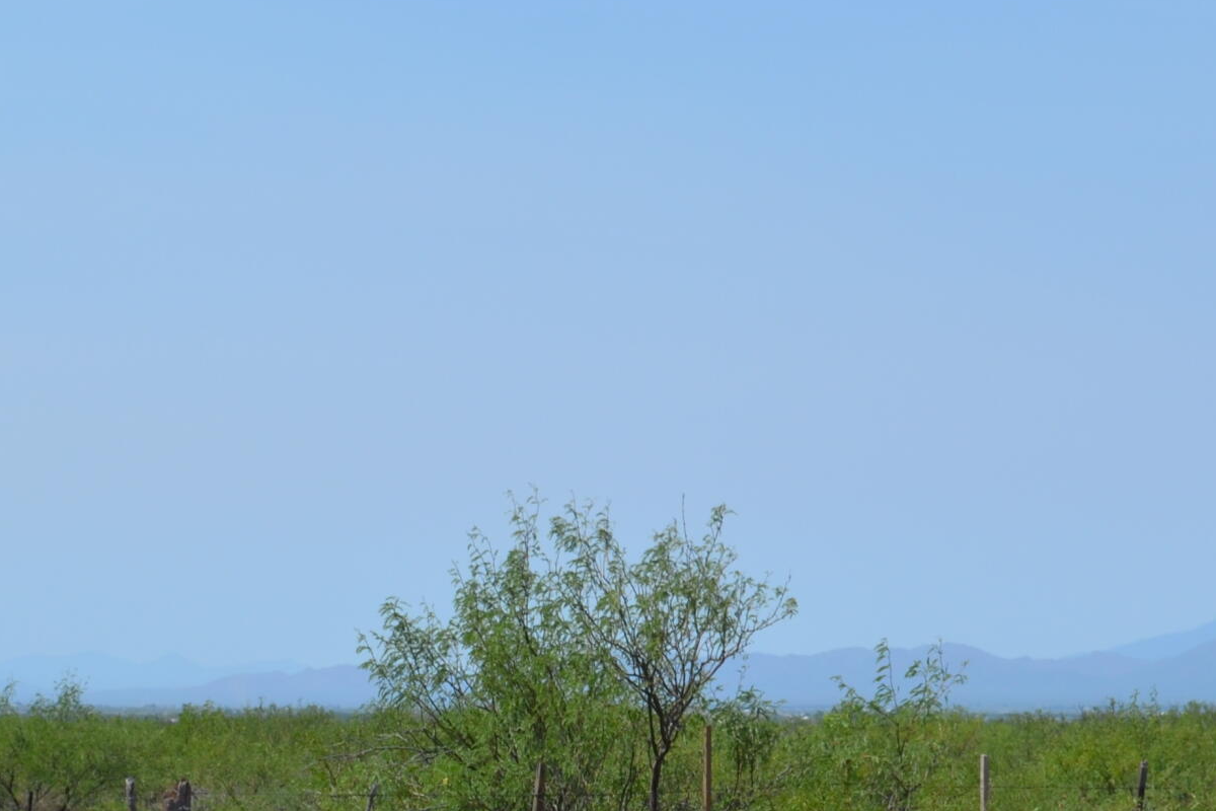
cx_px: 560
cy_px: 926
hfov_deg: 15.6
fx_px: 4433
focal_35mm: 131
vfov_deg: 10.3
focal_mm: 35
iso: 100
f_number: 9
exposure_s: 1/320
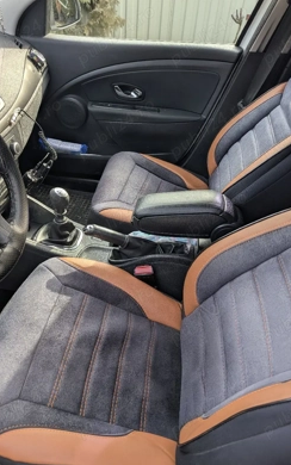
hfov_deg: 47.6
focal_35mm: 26
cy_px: 235
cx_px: 140
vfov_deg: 70.4
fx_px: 330
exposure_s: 1/200
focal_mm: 6.81
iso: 41
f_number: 1.85
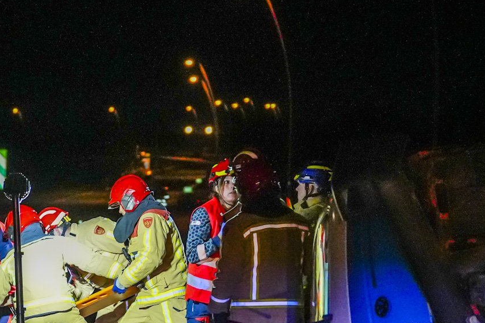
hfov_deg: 11.7
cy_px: 260
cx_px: 71
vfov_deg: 7.8
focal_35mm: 175
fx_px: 2357
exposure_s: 1/320
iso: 6400
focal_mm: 77
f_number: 2.8
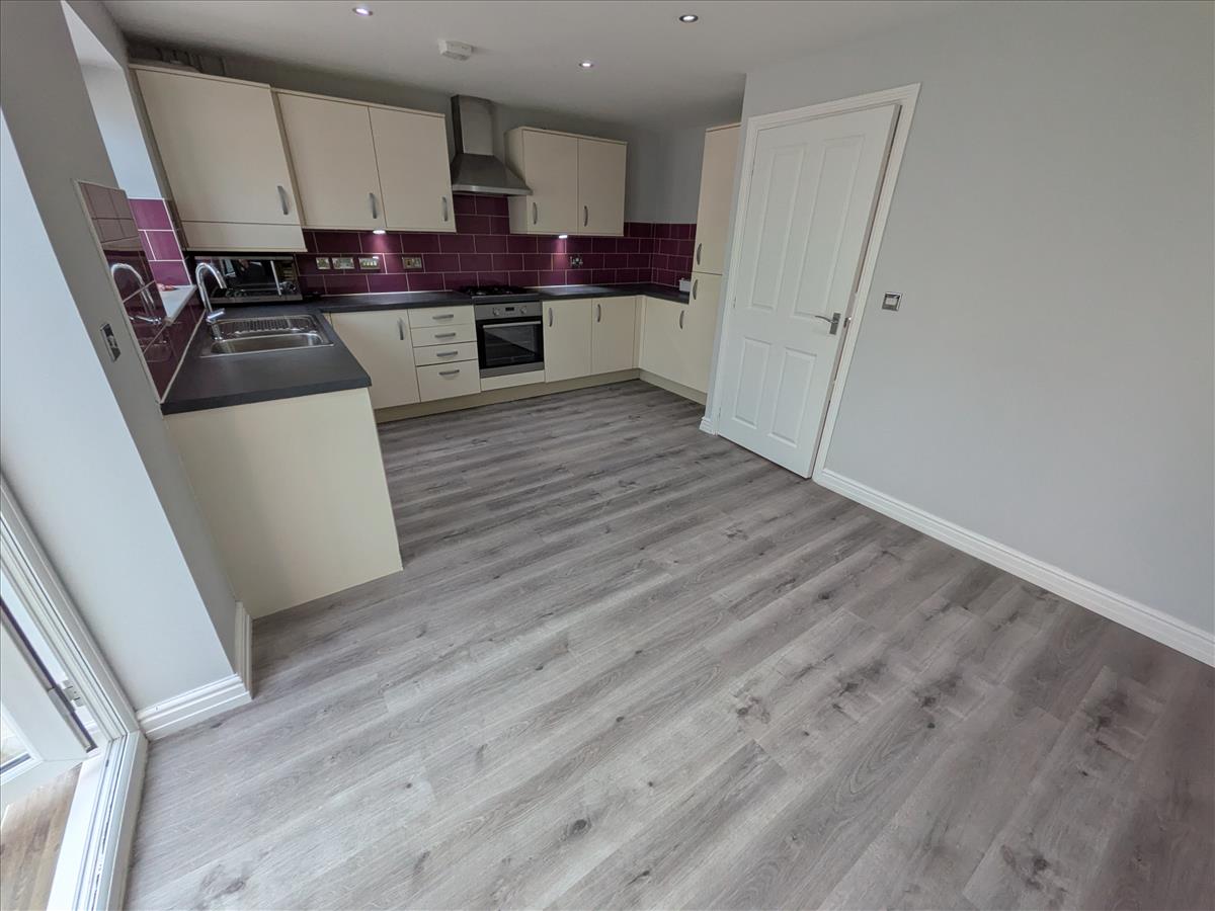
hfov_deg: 102.1
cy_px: 456
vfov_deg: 85.7
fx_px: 491
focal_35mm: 14
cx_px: 608
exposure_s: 1/114
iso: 53
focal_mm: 1.85
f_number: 2.2
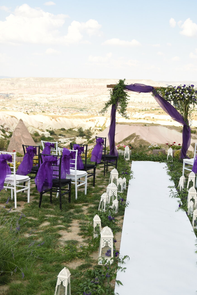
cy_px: 170
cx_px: 143
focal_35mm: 50
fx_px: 410
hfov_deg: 26.7
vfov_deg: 39.5
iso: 400
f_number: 2.8
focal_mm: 34
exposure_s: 1/4000
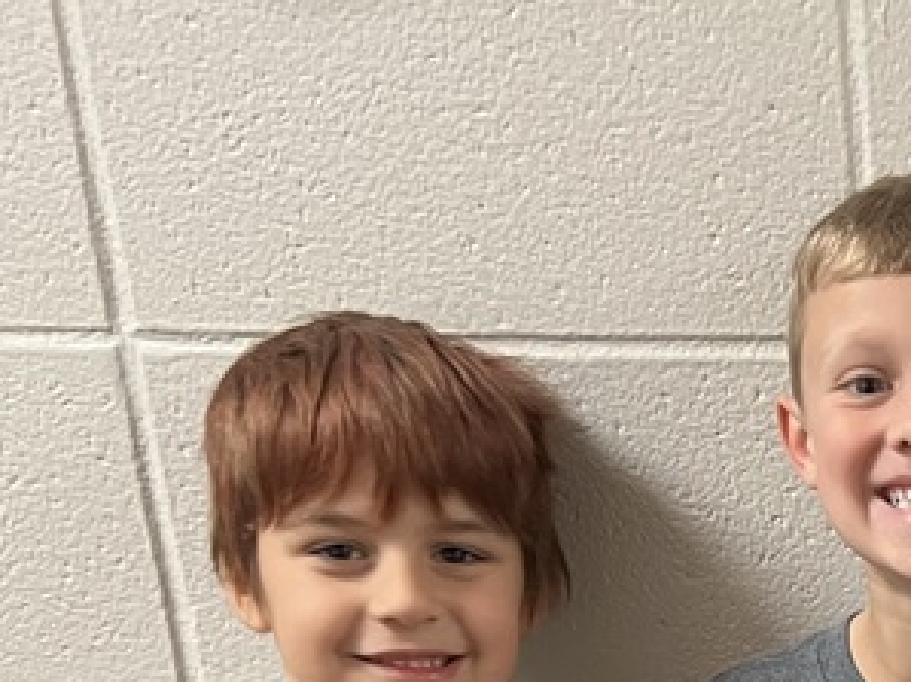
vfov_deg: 15.0
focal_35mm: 89
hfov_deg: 19.2
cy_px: 1117
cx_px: 1377
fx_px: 2341
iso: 250
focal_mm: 5.7
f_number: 1.5
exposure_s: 1/60
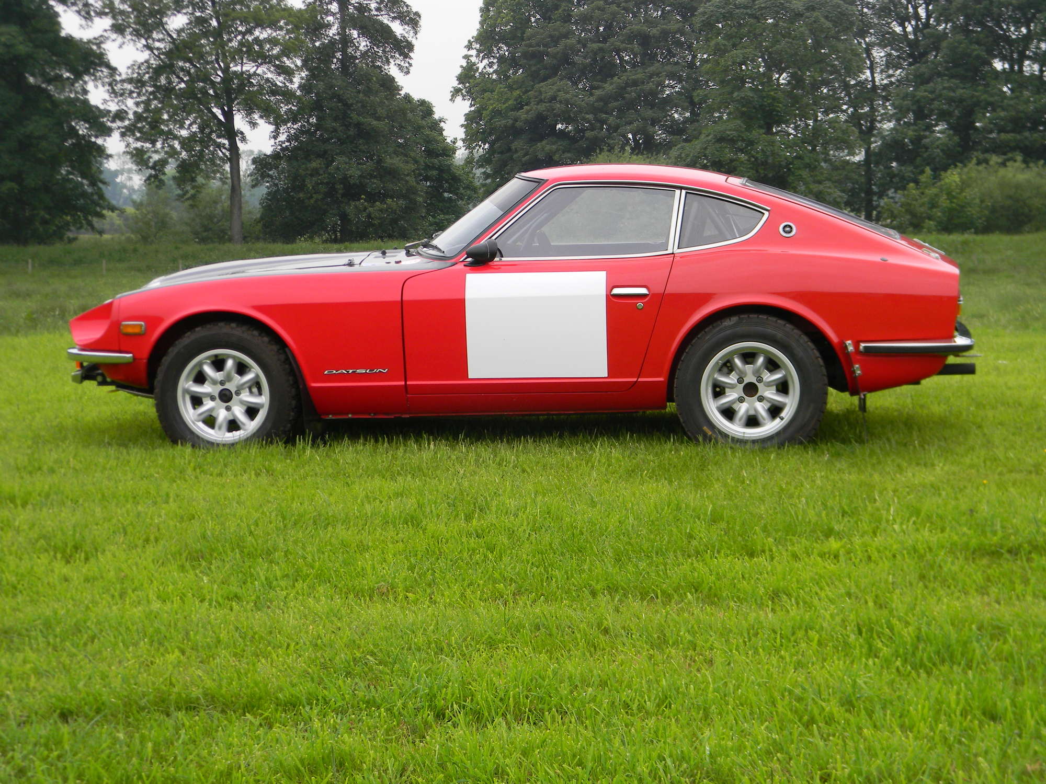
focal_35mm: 67
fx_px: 2025
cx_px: 523
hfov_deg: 29.0
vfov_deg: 21.9
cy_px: 392
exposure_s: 1/117
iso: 80
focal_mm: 12.2
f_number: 4.3
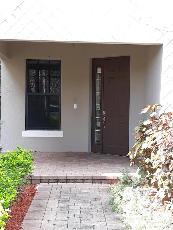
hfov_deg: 49.7
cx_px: 86
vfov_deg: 63.4
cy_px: 115
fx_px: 187
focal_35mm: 28
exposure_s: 1/136
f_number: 1.7
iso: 40
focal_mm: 3.7
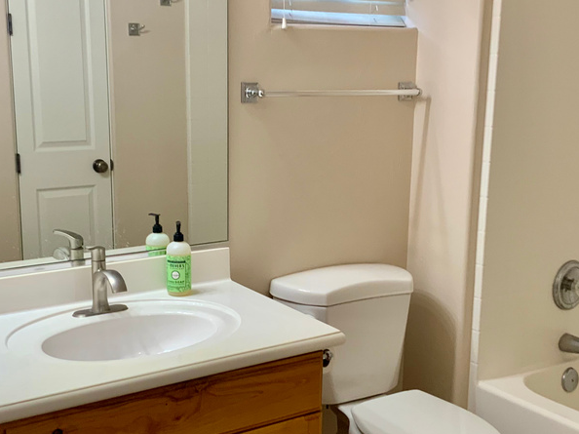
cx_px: 287
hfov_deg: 38.2
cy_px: 234
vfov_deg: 29.1
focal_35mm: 50
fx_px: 836
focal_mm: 3
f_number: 1.8
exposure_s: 1/60
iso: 64
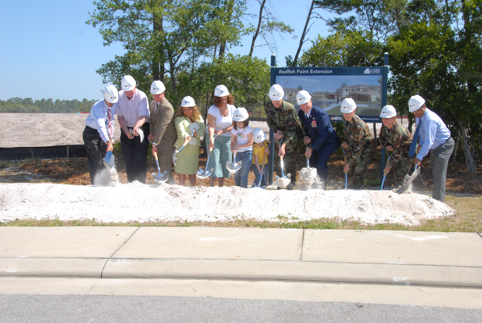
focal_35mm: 42
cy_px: 162
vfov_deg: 32.0
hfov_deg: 46.3
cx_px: 241
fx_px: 563
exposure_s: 1/250
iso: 250
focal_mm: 28
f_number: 11
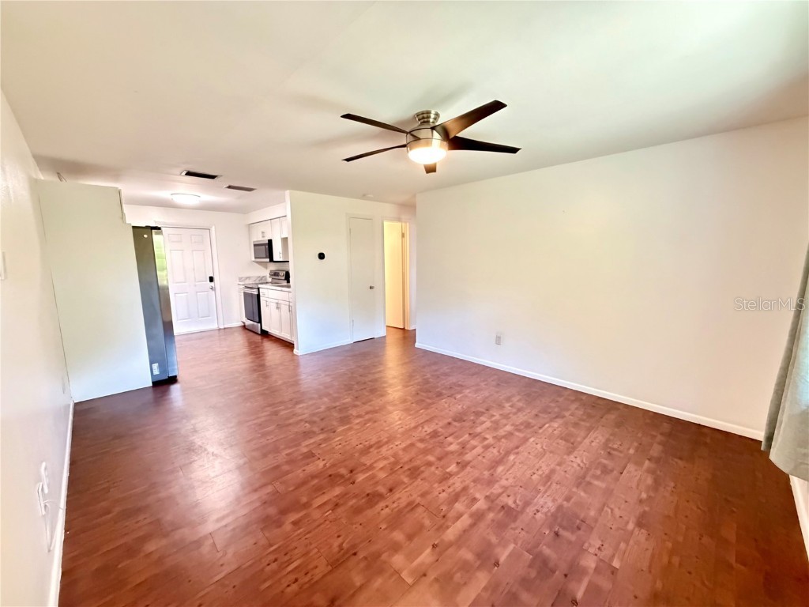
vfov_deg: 85.7
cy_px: 304
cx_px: 404
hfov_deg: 102.1
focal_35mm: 14
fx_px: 327
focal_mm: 2.22
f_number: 2.2
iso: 1600
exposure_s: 1/30
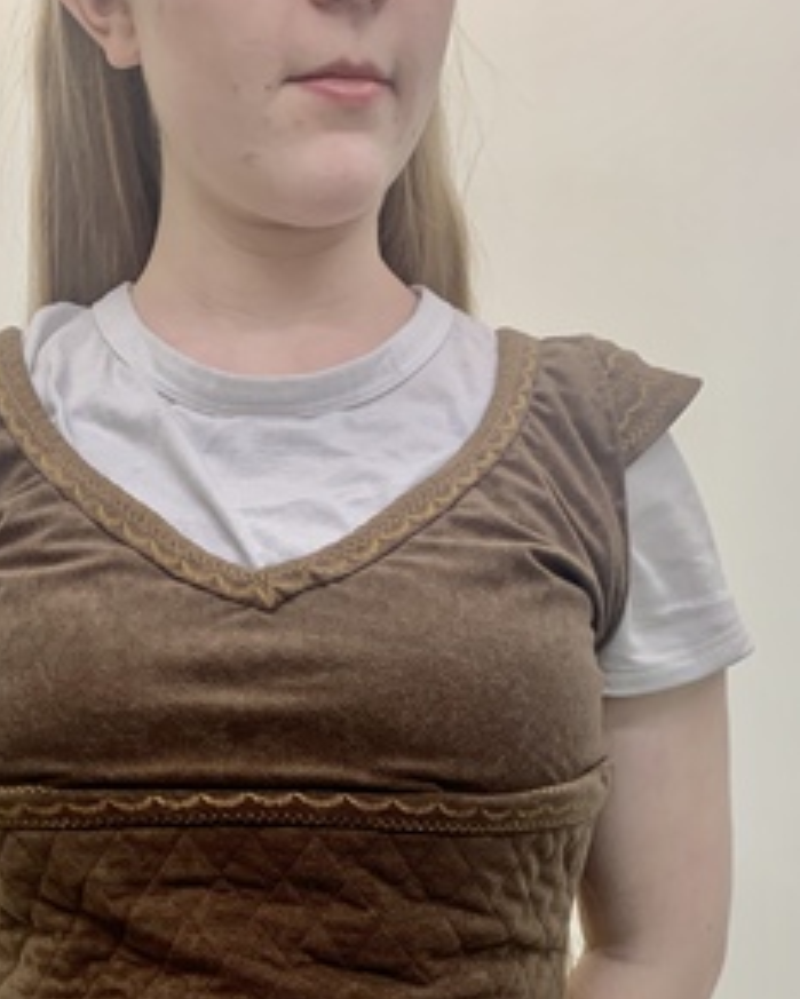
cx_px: 285
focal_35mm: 50
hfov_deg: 30.1
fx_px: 1479
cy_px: 911
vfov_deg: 35.0
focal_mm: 4.25
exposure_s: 1/120
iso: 100
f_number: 1.8
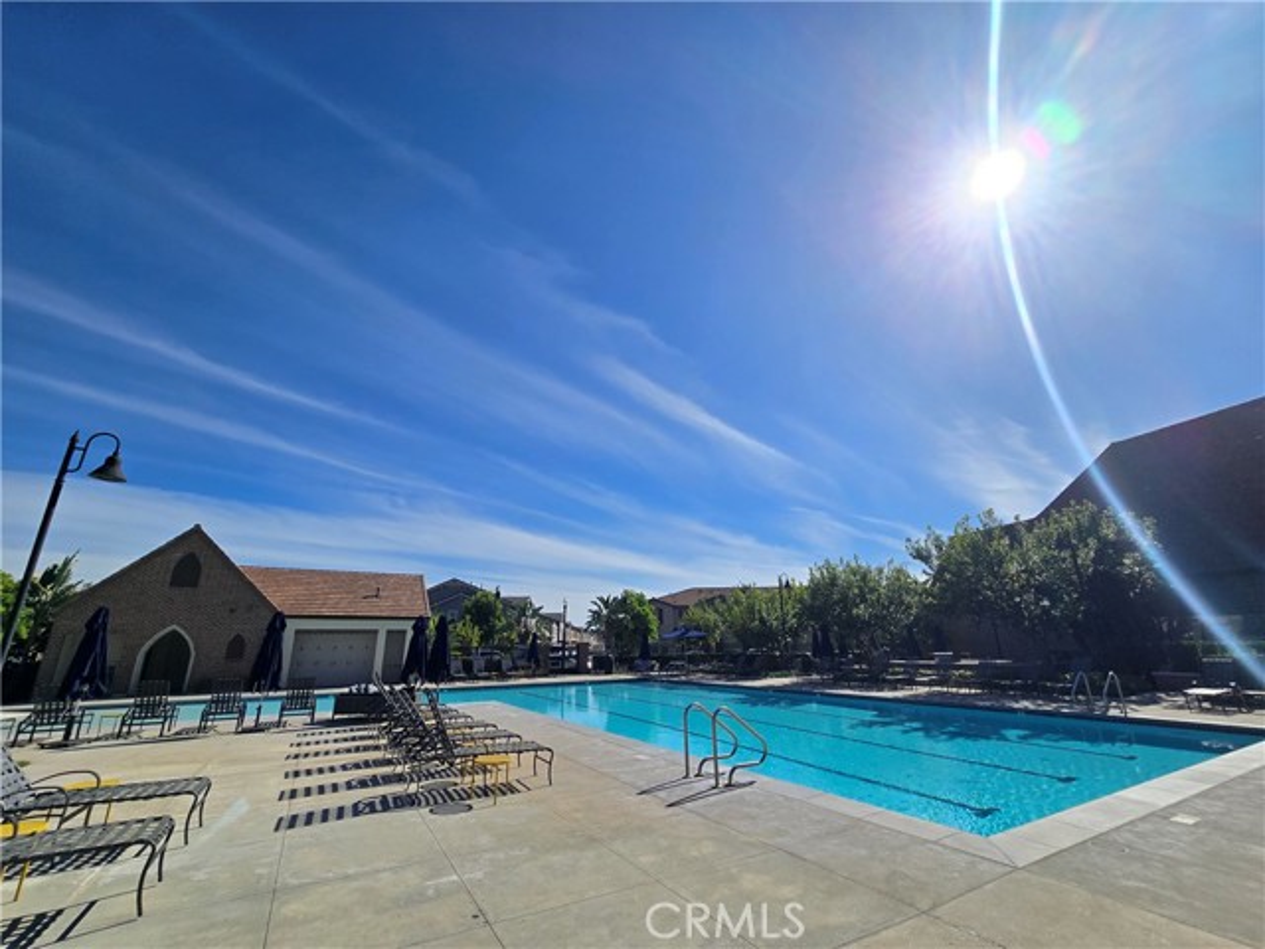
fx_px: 475
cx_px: 632
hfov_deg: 106.2
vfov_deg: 89.9
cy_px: 474
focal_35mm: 13
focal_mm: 2.2
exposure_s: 1/6444
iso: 50
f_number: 2.2
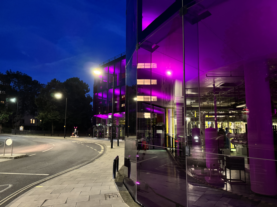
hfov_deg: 71.6
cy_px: 104
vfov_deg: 56.8
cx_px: 138
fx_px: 192
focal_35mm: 24
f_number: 1.78
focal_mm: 6.76
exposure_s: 1/30
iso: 1250
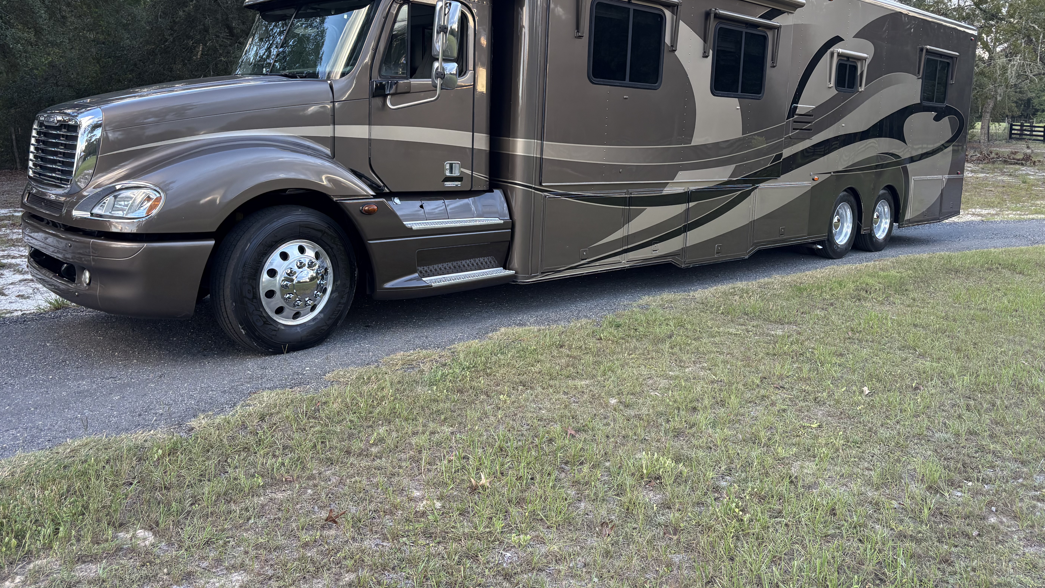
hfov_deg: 66.1
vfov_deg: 39.8
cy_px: 207
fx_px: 804
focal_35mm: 29
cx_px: 531
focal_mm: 5.96
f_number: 1.6
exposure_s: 1/237
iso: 100
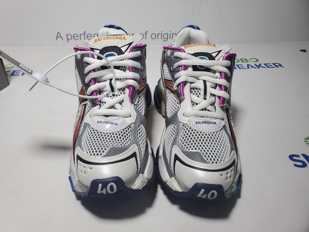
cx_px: 154
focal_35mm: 26
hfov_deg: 67.3
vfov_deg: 53.1
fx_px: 232
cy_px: 116
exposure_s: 1/258
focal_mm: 4.3
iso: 50
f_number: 2.4
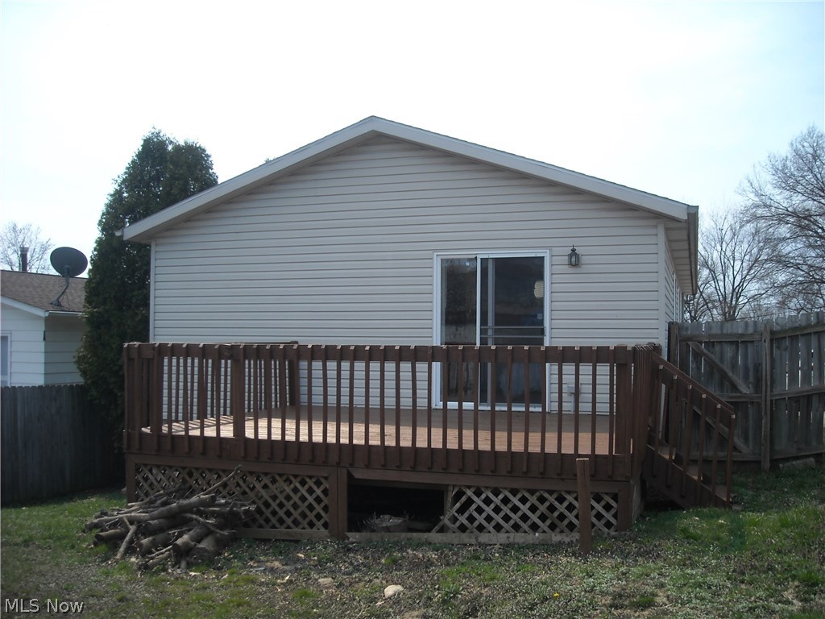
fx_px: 834
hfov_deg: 52.6
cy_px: 310
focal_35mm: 35
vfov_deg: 40.7
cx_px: 412
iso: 64
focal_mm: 5.7
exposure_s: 1/218
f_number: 5.6
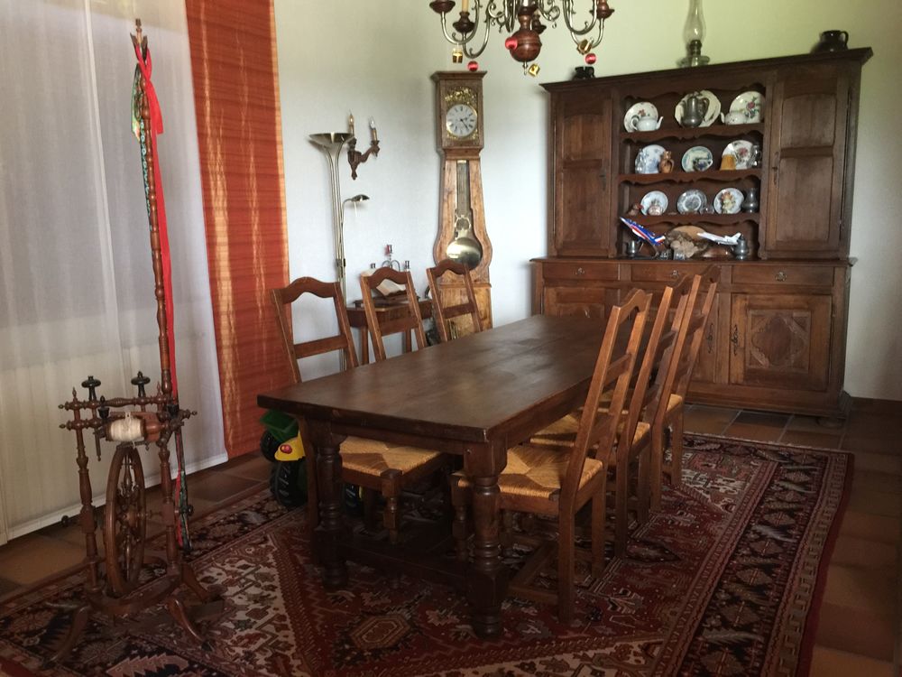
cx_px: 451
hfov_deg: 61.7
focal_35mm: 29
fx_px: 756
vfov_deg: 48.2
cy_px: 338
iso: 100
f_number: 2.2
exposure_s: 1/10
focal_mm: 4.15
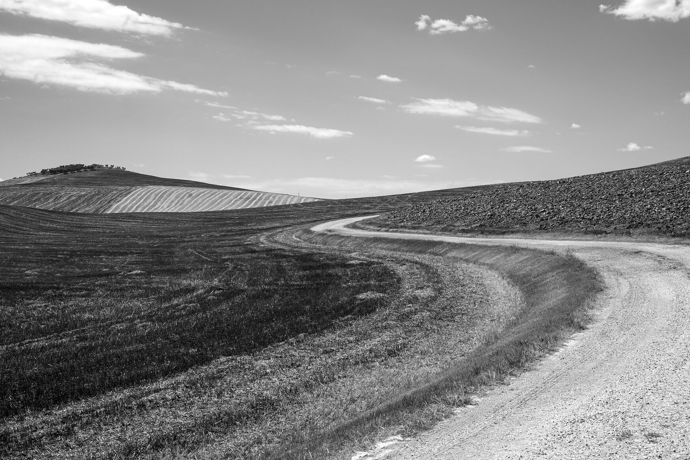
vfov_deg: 28.0
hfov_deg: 41.0
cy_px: 189
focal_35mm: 48
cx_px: 407
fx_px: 920
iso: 100
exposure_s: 1/125
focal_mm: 35
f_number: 16
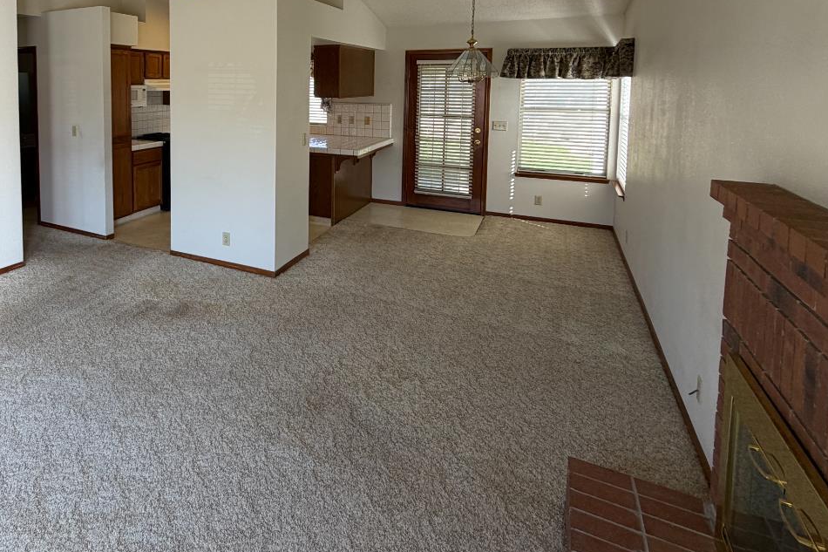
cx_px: 221
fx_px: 529
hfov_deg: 71.6
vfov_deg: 52.0
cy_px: 120
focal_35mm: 23
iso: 100
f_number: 2.2
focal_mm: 2.22
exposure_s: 1/121
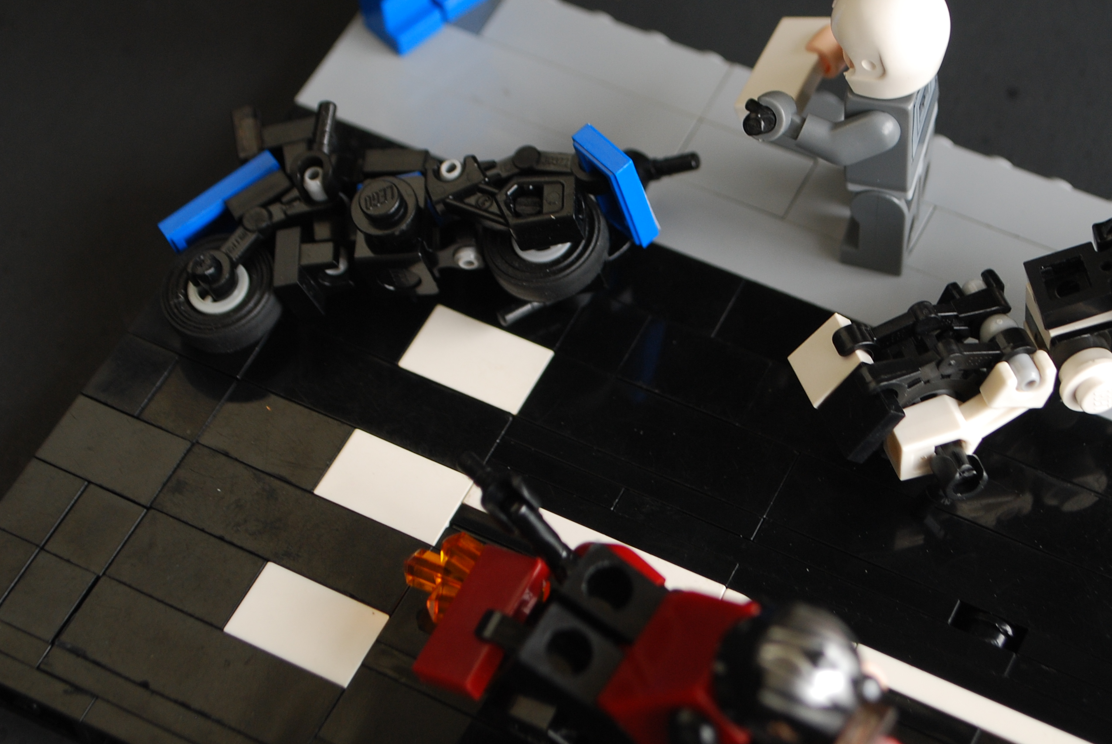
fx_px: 2536
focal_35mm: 82
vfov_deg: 16.7
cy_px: 306
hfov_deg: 24.7
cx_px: 645
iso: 220
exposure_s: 1/60
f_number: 5.3
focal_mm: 36
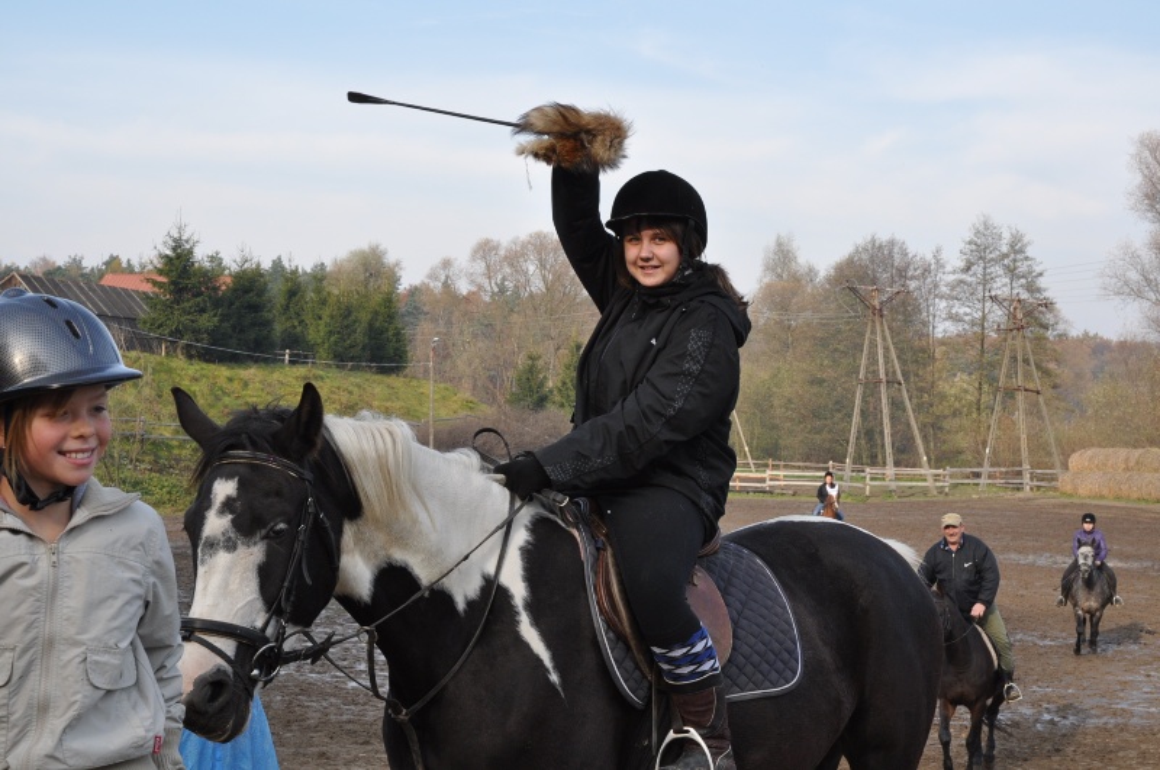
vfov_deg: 25.7
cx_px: 580
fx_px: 1689
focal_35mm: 52
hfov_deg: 37.9
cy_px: 385
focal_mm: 35
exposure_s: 1/320
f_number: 9
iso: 500
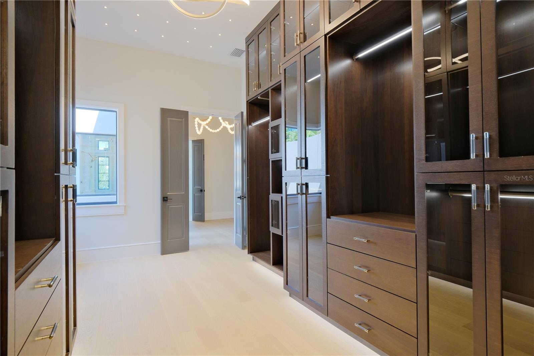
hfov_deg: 90.0
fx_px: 267
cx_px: 267
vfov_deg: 67.4
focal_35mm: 18
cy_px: 178
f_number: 4
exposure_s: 1/60
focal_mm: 12
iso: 640
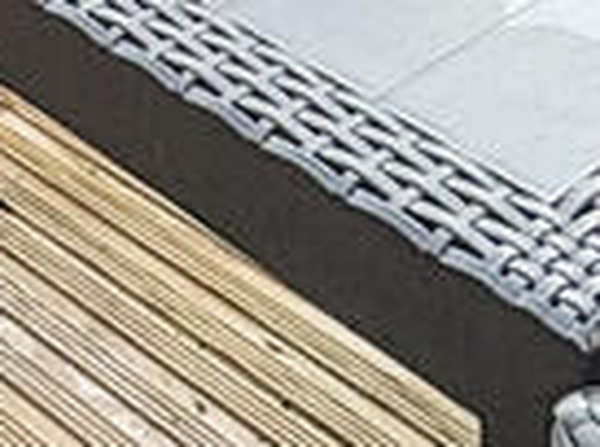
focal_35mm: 105
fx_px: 1815
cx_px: 44
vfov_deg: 11.5
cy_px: -631
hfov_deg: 18.4
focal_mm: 2.22
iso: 125
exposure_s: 1/110
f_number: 2.2
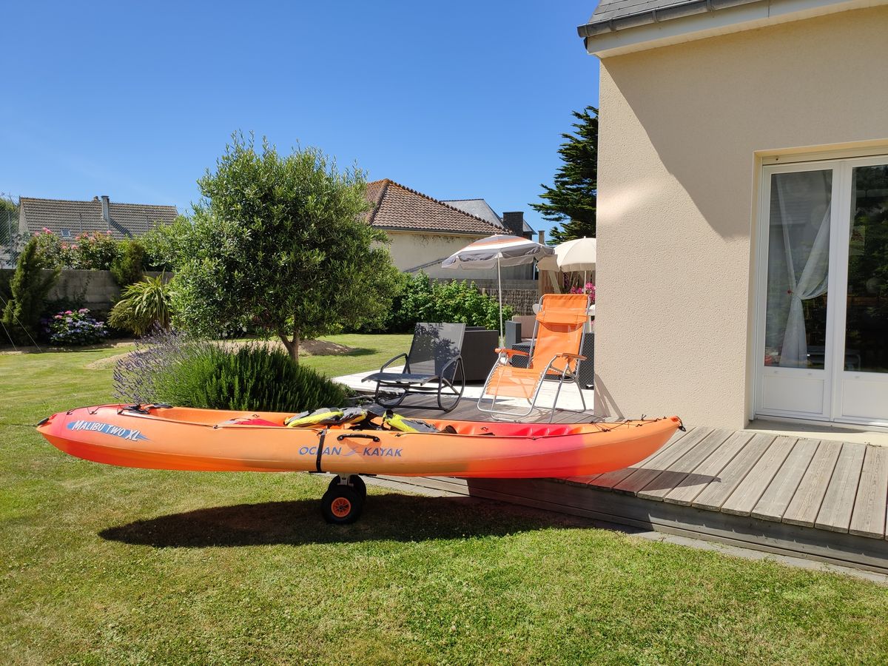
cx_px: 444
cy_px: 333
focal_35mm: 26
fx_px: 667
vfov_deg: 53.1
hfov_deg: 67.3
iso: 112
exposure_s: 1/2078
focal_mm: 4.75
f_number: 1.75
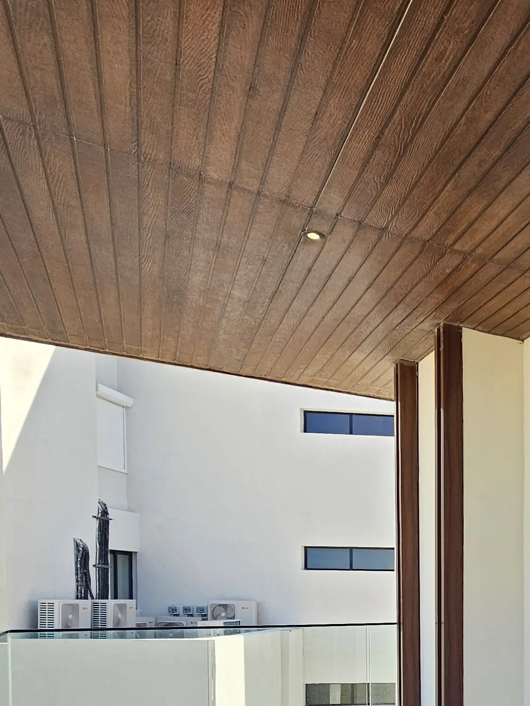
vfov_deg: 51.1
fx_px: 653
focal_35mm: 32
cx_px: 689
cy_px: 619
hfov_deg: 32.8
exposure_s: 1/457
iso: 50
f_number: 2.2
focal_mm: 2.2
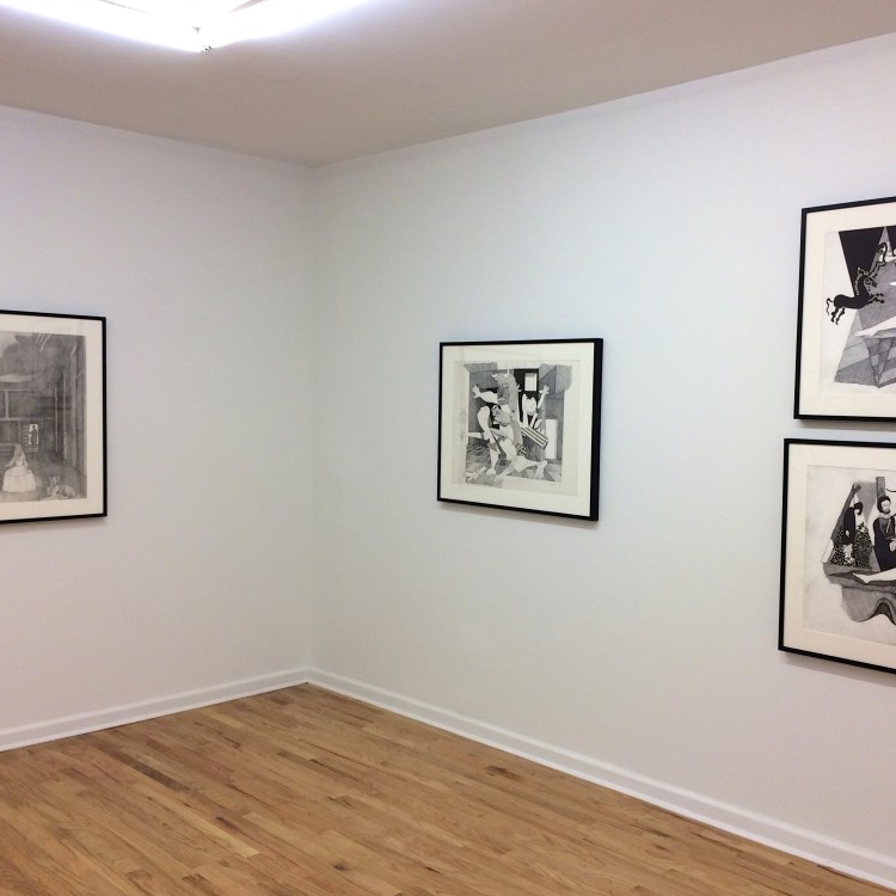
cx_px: 508
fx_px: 1025
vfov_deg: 47.2
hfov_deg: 47.1
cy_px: 446
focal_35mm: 35
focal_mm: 4.15
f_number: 2.2
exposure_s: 1/120
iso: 64
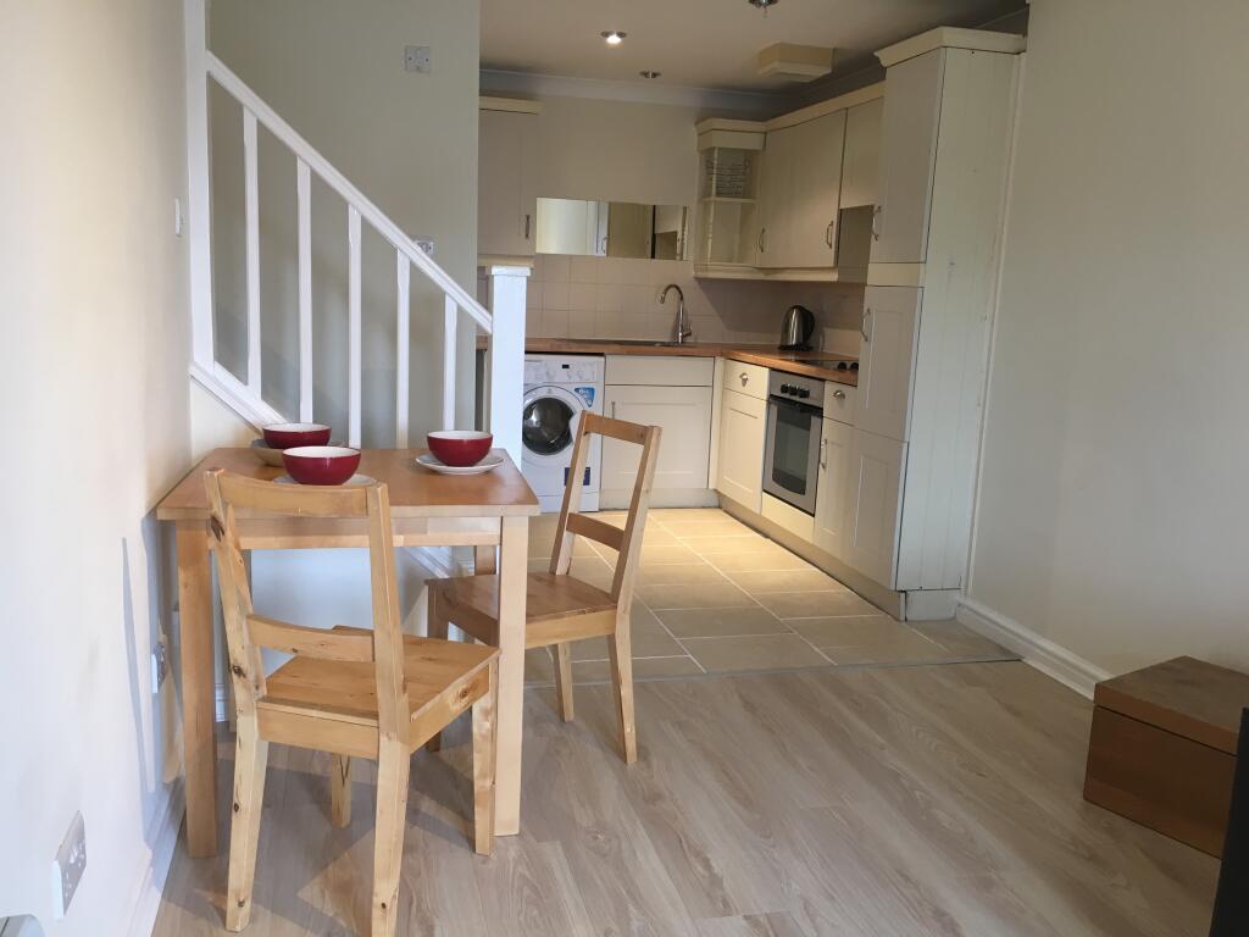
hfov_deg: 61.7
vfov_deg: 48.2
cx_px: 624
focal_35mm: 29
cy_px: 468
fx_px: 1046
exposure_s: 1/33
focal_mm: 4.15
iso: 80
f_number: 2.2
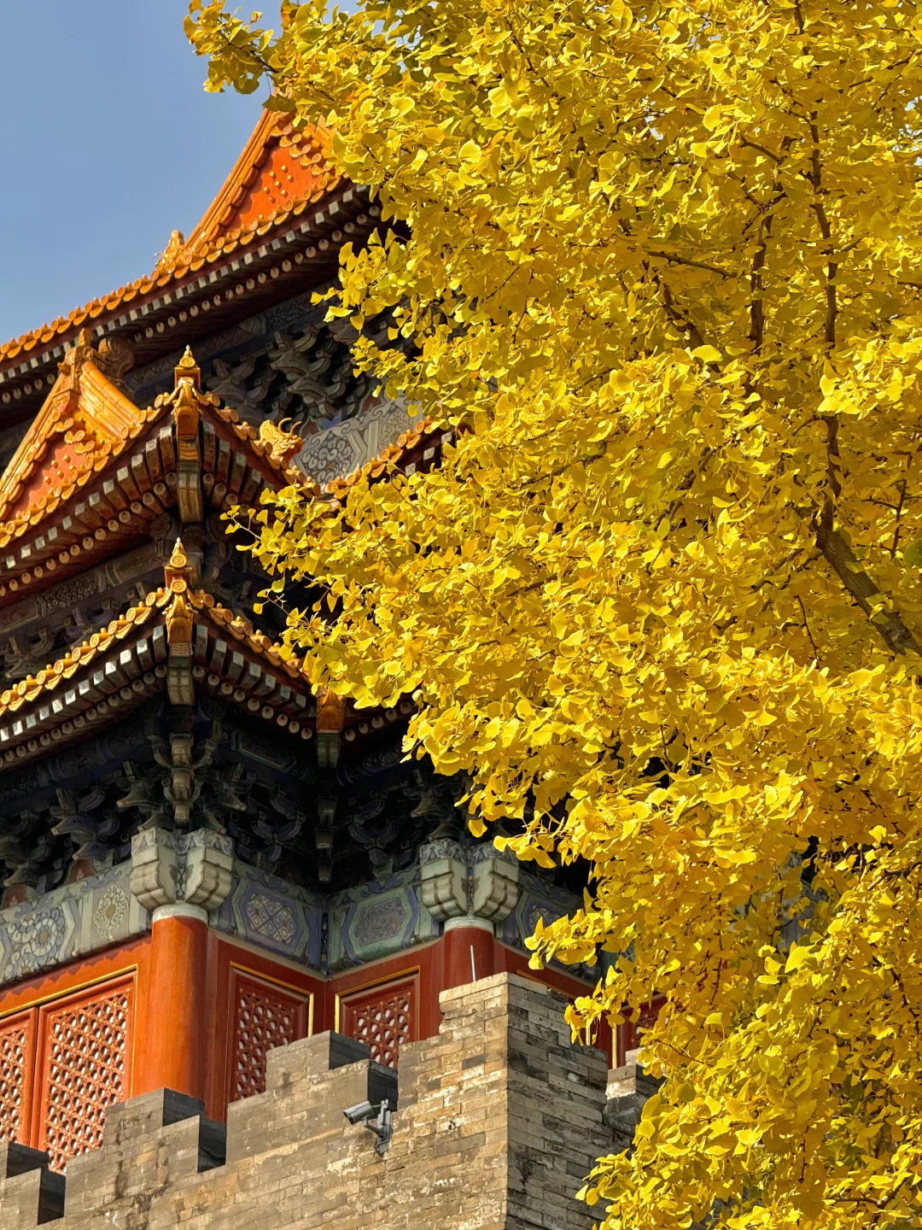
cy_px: 615
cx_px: 461
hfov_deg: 12.3
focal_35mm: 120
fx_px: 4262
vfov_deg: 16.4
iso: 50
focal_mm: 15.66
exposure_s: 1/784
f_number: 2.8
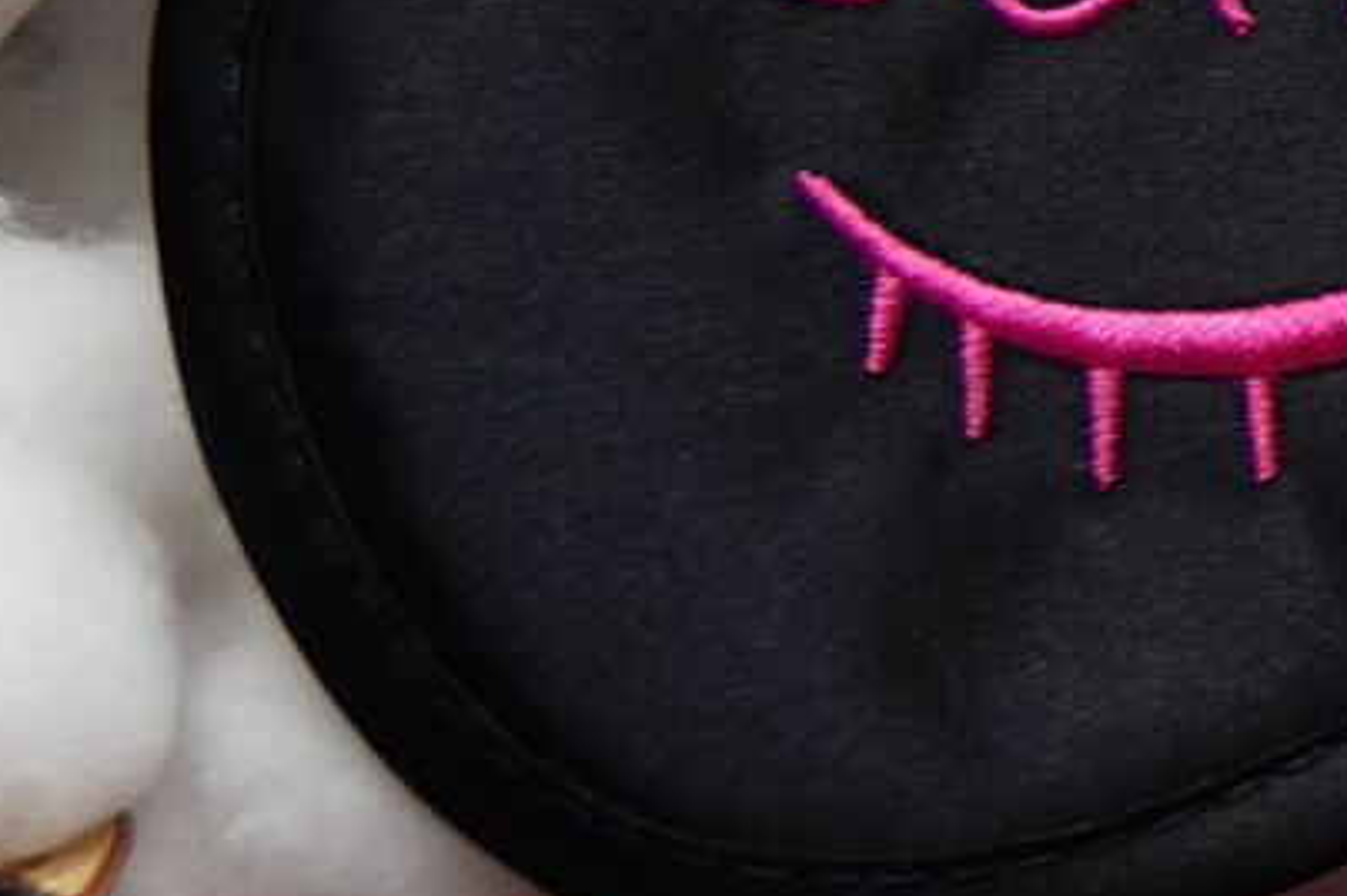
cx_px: 3988
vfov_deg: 5.1
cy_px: -405
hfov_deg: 7.0
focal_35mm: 267
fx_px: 9982
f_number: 4.5
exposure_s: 1/60
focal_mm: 28
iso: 100
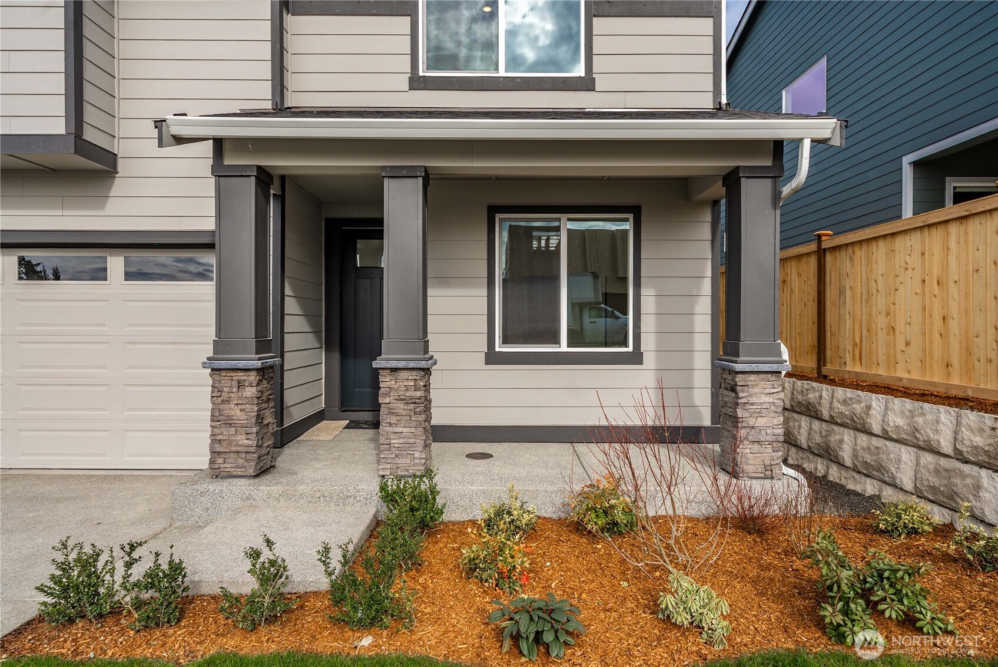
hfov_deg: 86.9
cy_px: 334
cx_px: 499
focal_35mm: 19
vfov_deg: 64.6
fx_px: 527
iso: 80
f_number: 7.1
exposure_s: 1/80
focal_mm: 19
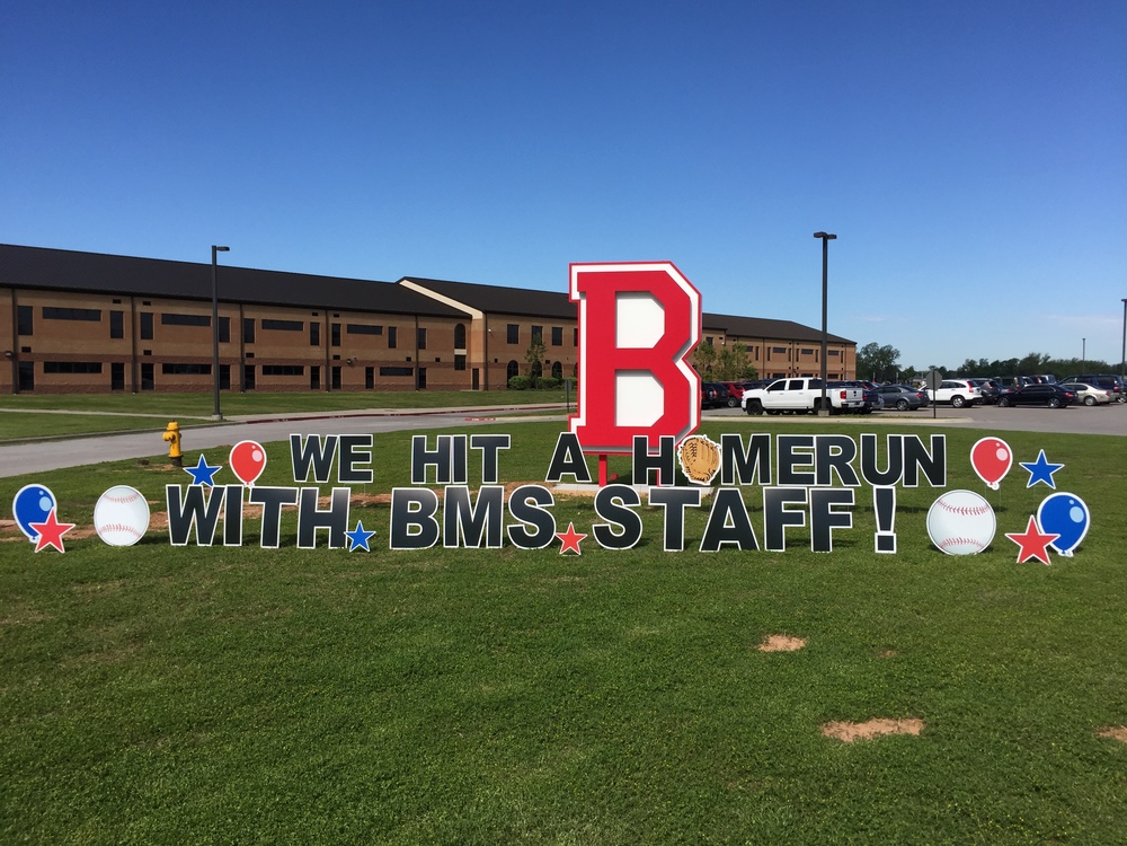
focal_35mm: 29
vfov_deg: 48.2
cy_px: 423
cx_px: 564
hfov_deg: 61.7
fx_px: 944
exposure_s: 1/2326
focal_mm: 4.15
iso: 32
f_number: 2.2
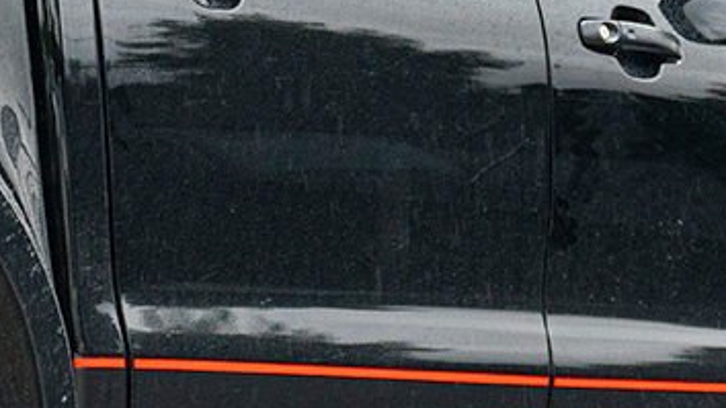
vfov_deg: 7.3
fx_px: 3176
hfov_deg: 12.4
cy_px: 72
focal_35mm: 165
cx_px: -390
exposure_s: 1/160
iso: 640
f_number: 4
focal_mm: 31
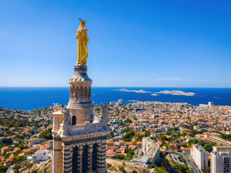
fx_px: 167
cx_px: 117
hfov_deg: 69.4
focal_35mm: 25
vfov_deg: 54.9
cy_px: 87
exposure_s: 1/800
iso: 100
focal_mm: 4.5
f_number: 2.8
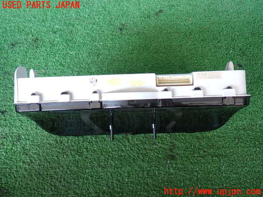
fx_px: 228
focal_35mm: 30
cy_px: 98
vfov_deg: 46.8
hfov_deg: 60.0
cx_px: 132
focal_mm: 5.4
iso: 160
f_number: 2.3
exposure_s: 1/60
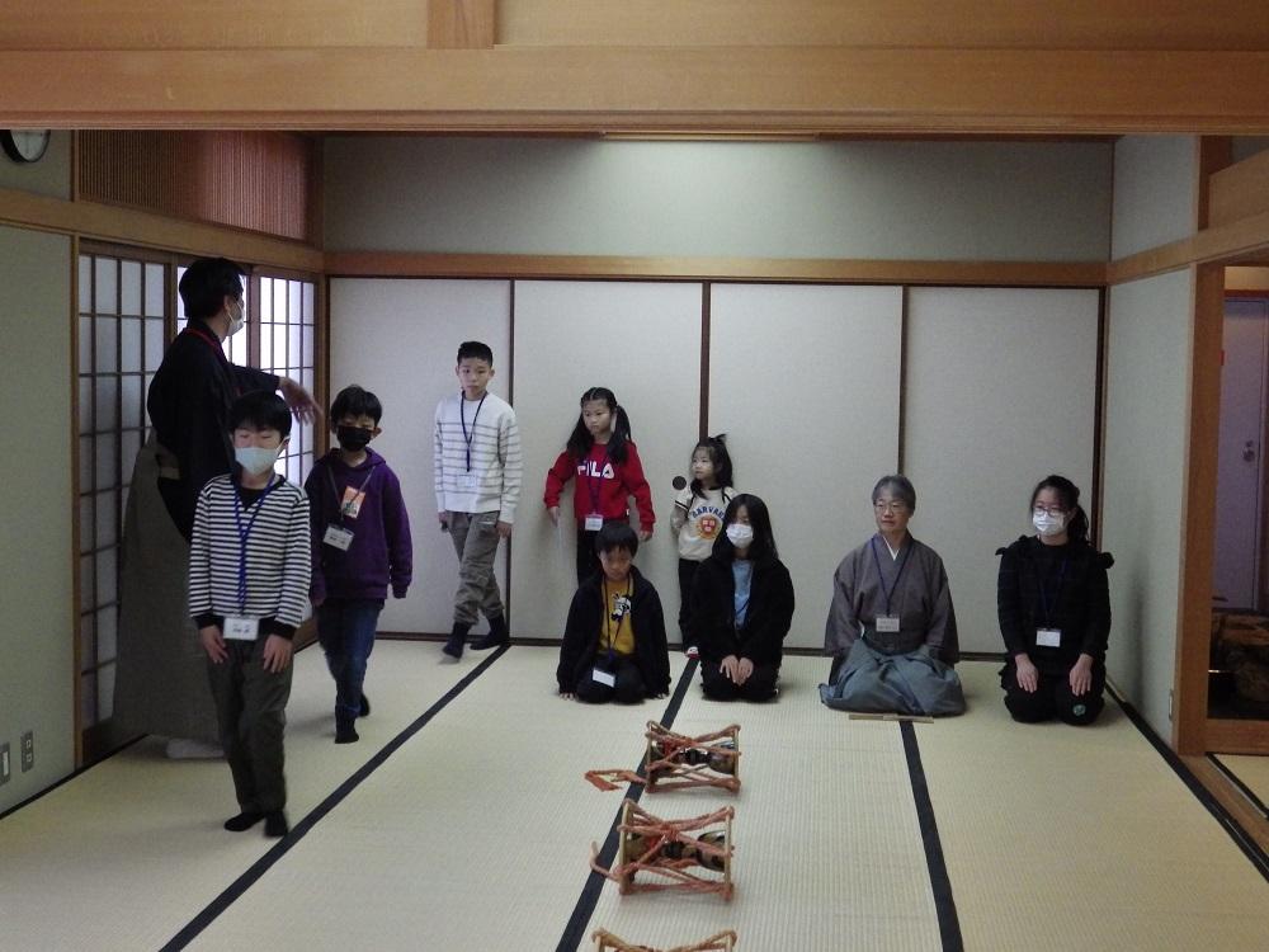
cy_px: 476
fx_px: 1833
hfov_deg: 38.2
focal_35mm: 50
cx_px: 634
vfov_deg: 29.1
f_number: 3.8
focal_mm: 9
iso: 800
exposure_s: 1/60
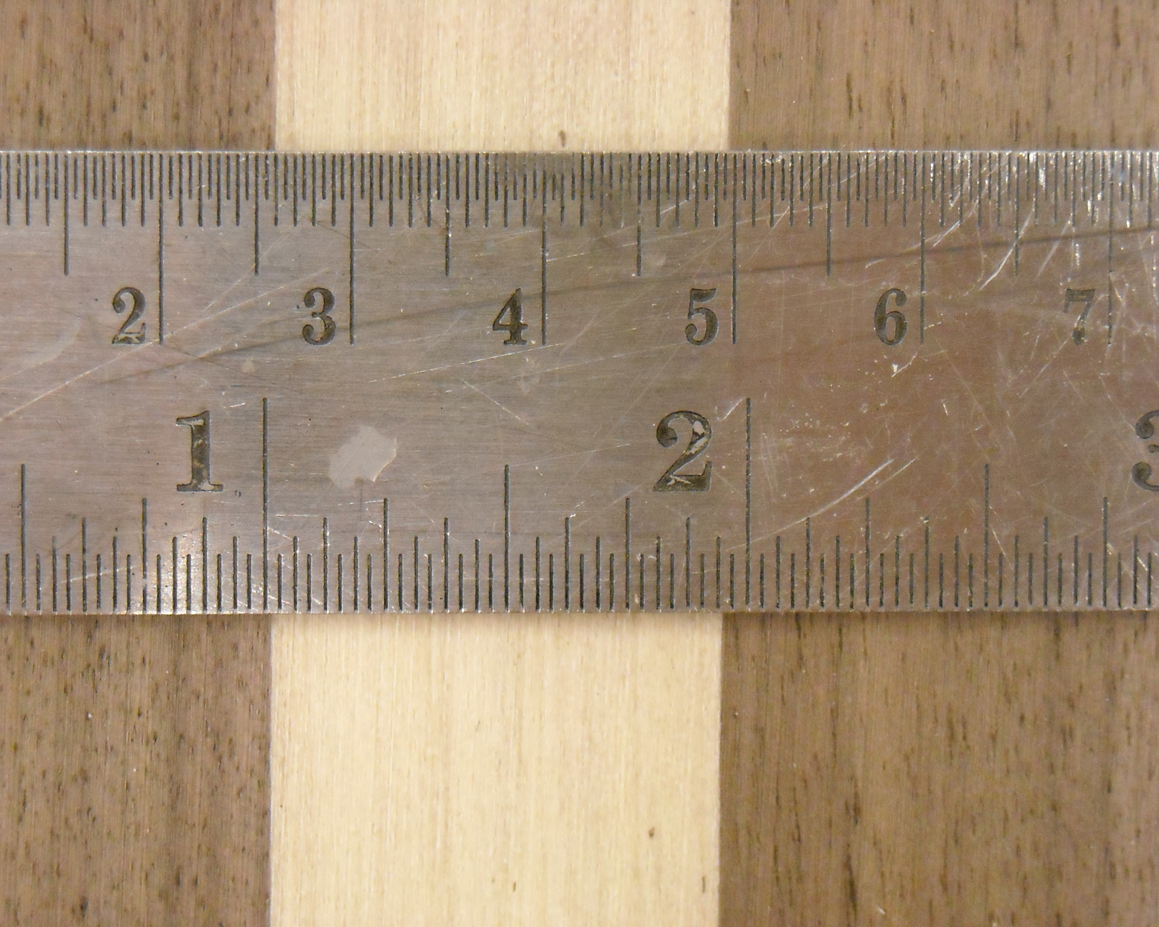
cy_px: 463
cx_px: 540
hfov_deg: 19.6
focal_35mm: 98
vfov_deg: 15.7
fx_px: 3362
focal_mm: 15.32
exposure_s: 1/26
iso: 800
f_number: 4.4
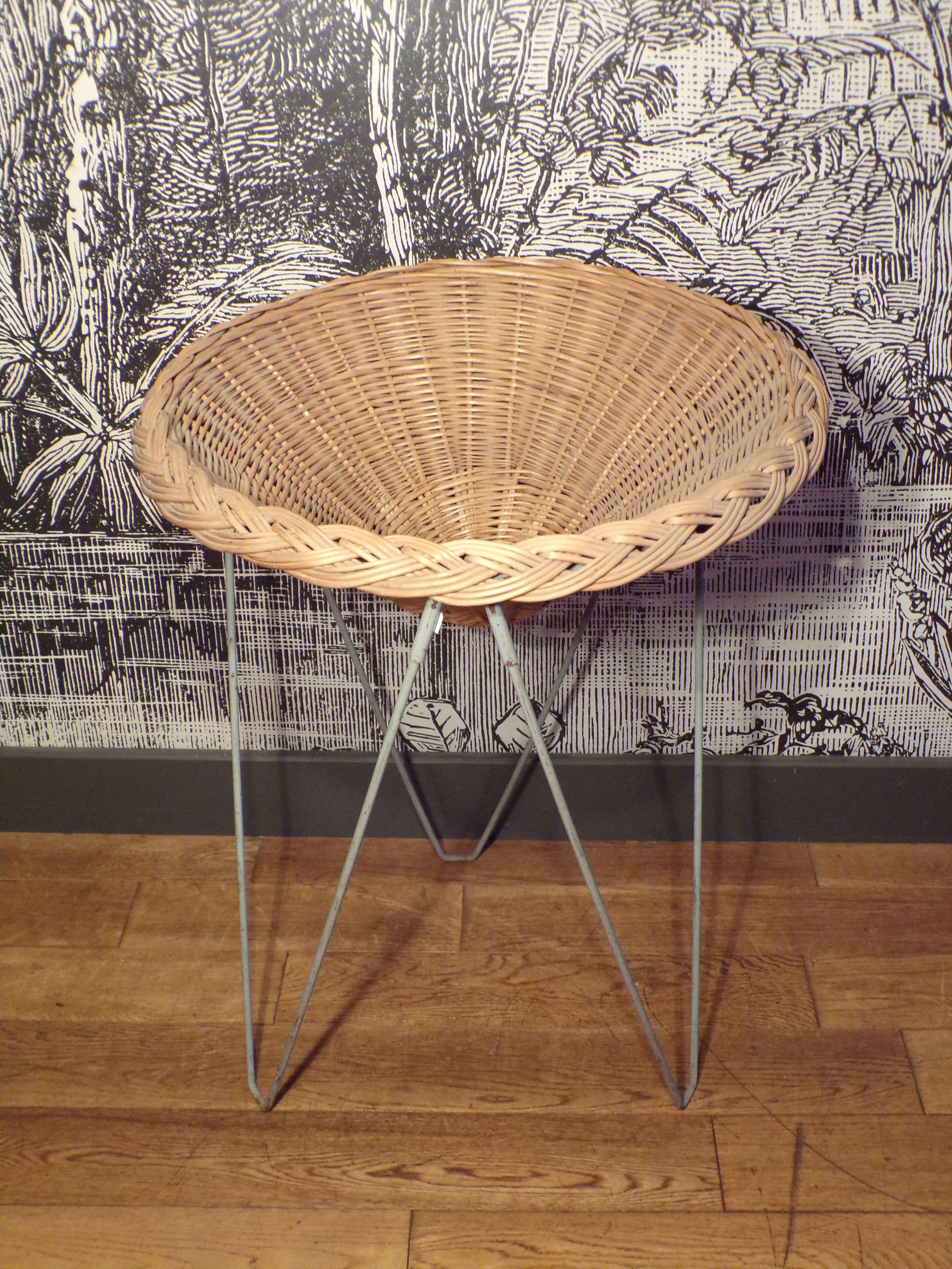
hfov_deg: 38.7
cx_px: 476
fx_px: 1357
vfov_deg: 50.1
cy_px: 634
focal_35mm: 37
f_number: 3.3
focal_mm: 6.6
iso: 459
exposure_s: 1/17
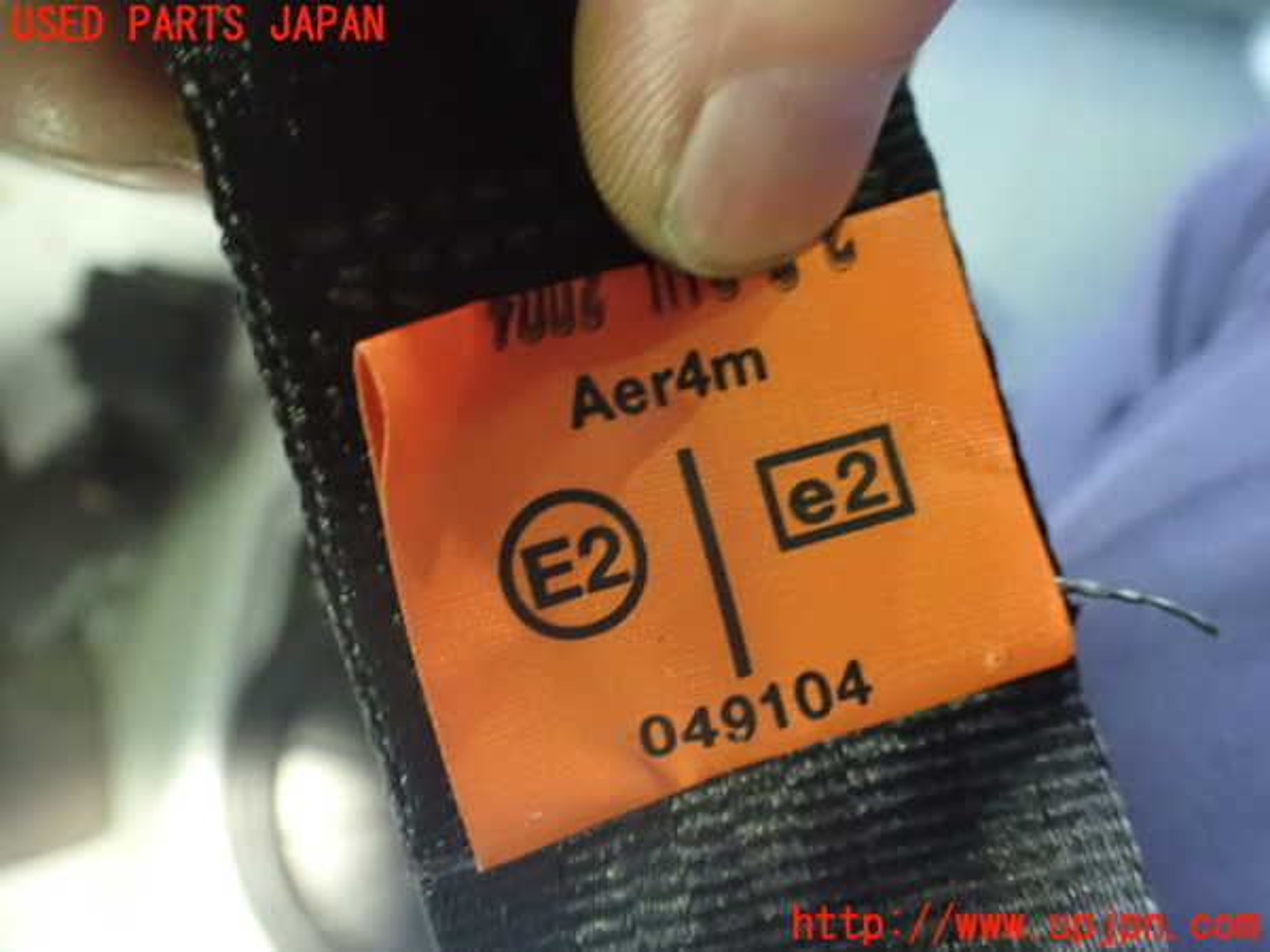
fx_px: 1101
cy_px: 476
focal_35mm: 30
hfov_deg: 60.0
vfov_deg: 46.8
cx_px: 635
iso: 1600
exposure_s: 1/15
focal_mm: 5.4
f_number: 2.3
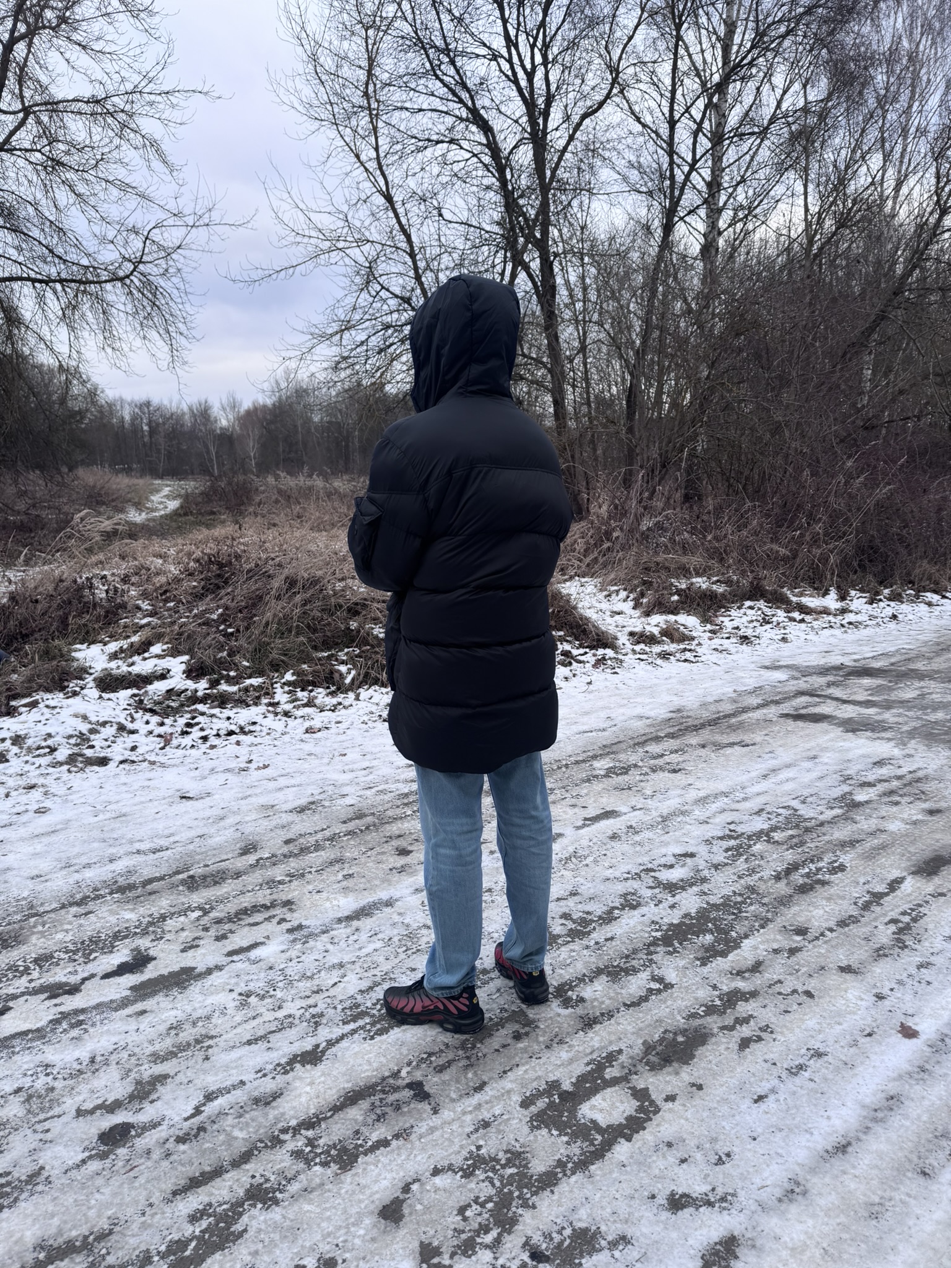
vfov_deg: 71.6
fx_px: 879
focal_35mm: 24
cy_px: 634
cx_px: 476
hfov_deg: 56.8
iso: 80
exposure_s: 1/651
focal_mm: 6.76
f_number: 1.78
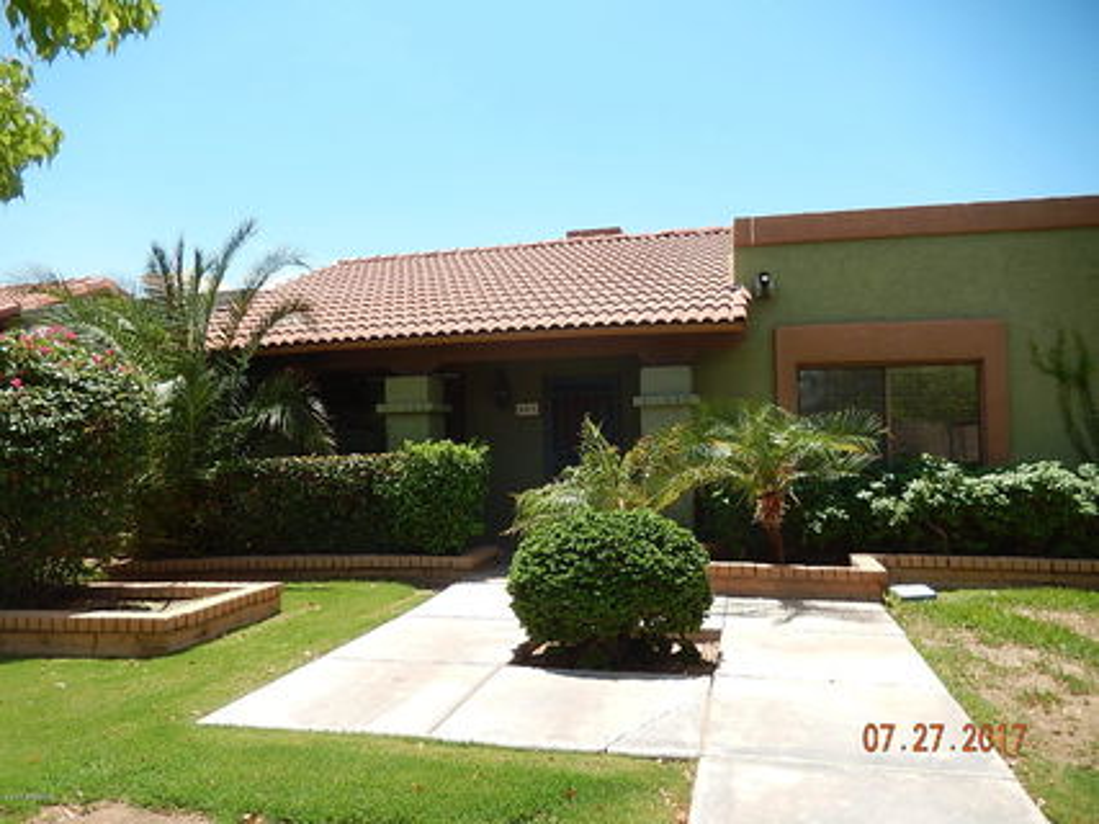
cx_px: 550
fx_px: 793
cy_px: 412
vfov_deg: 54.9
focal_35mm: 25
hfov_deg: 69.4
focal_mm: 4.5
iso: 125
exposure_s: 1/800
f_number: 3.4
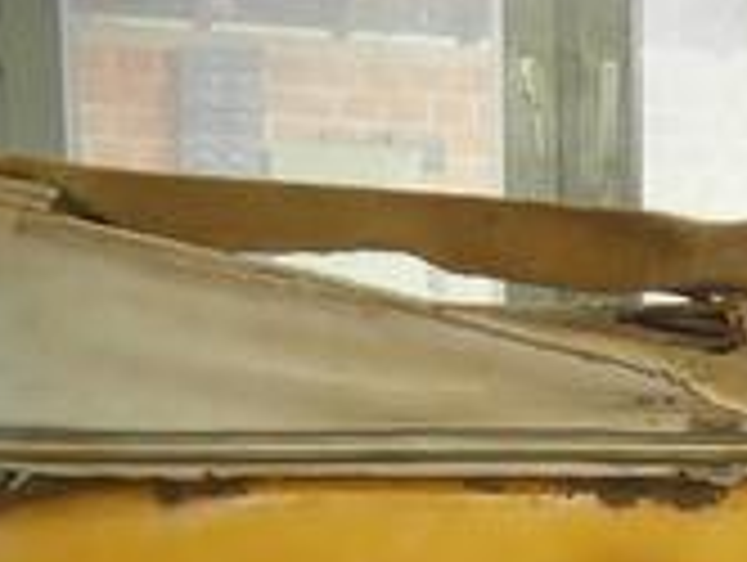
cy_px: 913
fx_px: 2701
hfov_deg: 14.4
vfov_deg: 11.3
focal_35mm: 125
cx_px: 1220
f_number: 2.8
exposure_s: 1/30
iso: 200
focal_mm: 4.7
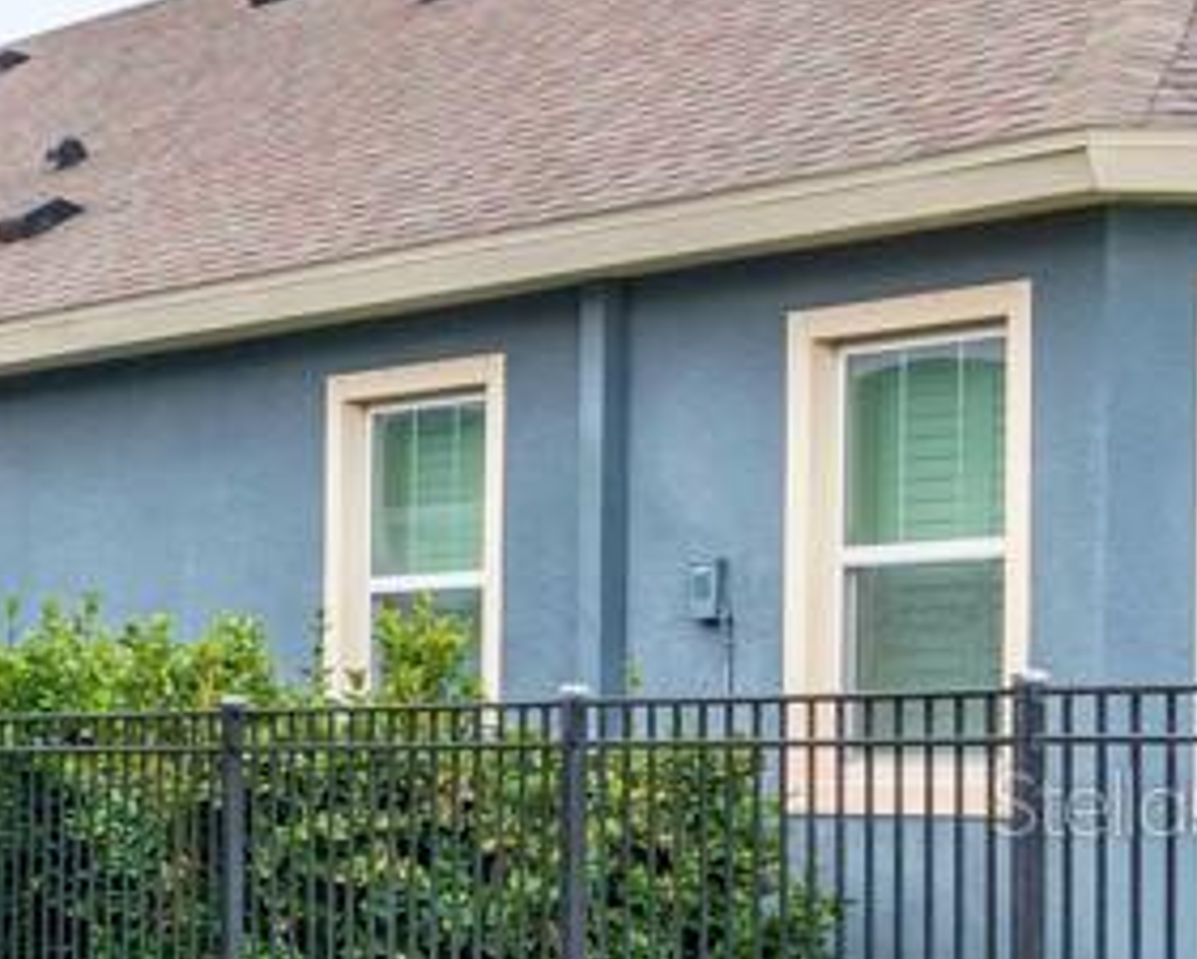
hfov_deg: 11.6
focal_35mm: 123
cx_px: -2015
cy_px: 803
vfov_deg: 12.5
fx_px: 4359
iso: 250
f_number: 8
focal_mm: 23
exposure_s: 1/60
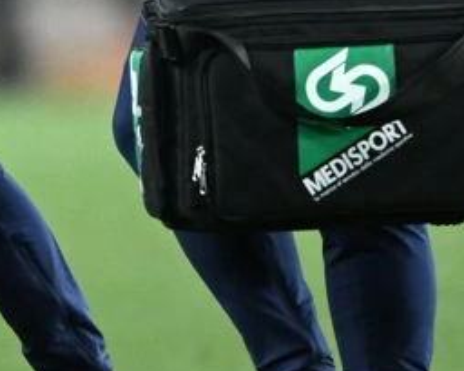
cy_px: -165
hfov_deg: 1.0
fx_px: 25772
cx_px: 161
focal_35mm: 1876
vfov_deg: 0.8
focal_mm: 400
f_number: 2.8
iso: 3200
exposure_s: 1/640
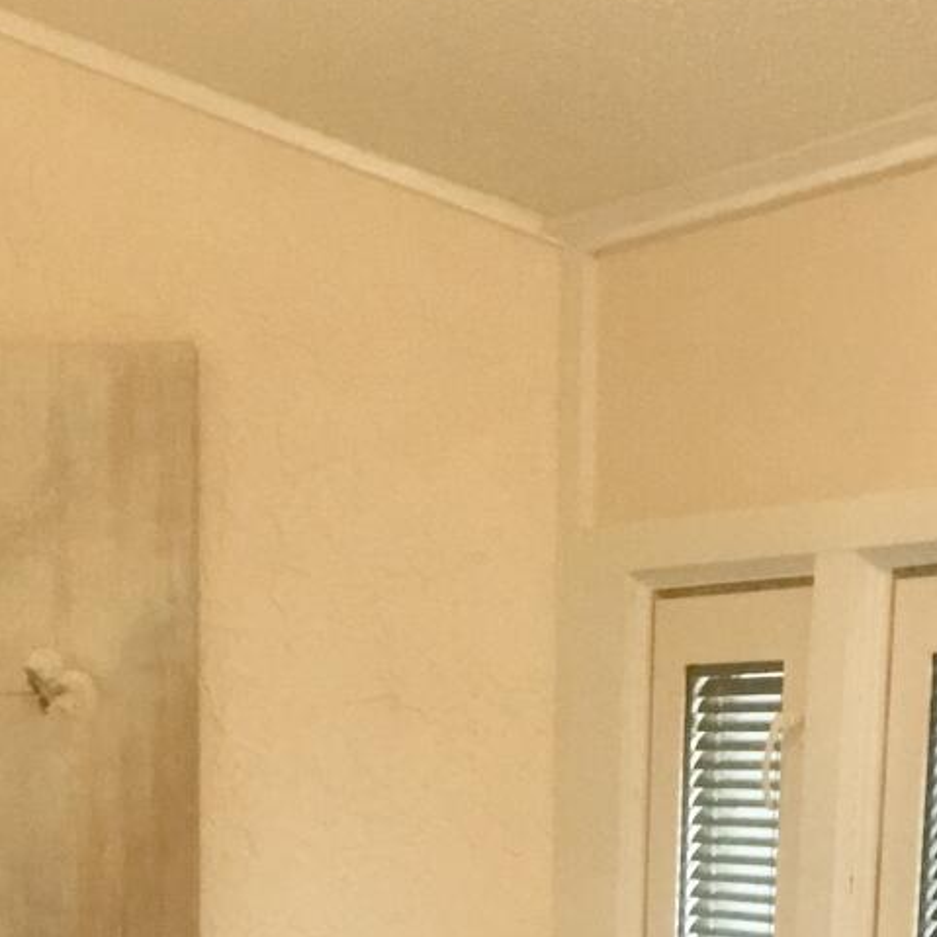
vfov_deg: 13.9
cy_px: 1833
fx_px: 3277
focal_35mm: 107
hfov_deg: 16.2
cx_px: 307
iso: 64
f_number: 2.2
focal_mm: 4.15
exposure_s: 1/15
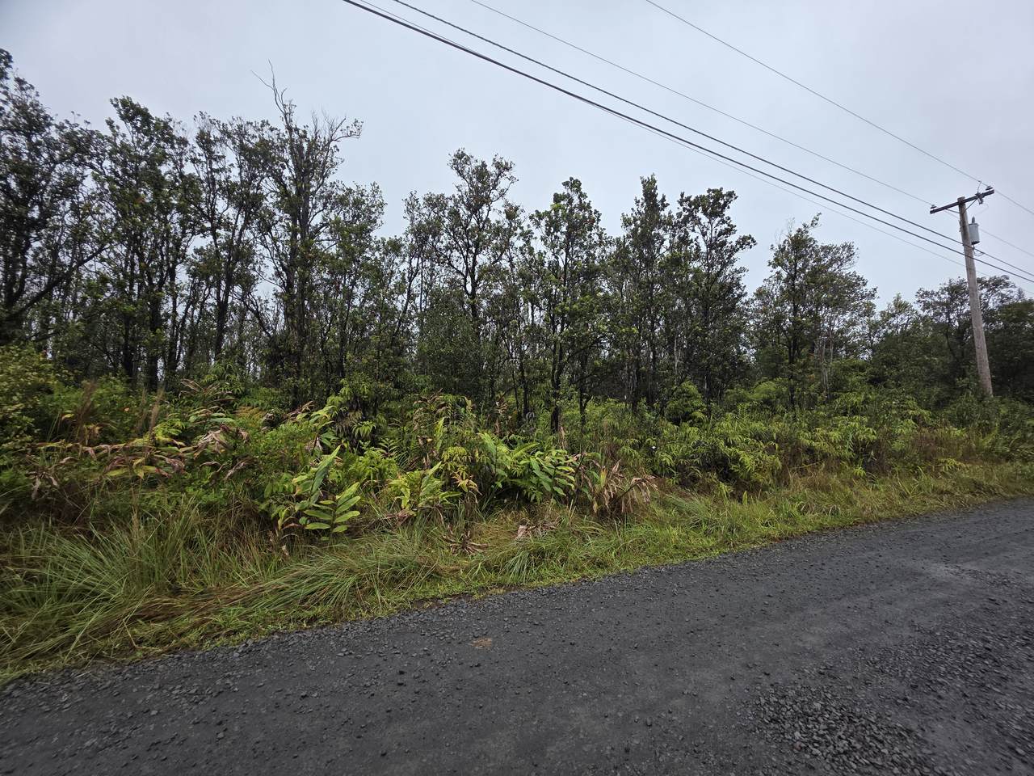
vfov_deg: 89.9
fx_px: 388
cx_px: 517
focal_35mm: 13
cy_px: 388
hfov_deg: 106.2
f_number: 1.9
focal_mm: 2.2
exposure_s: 1/827
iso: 40
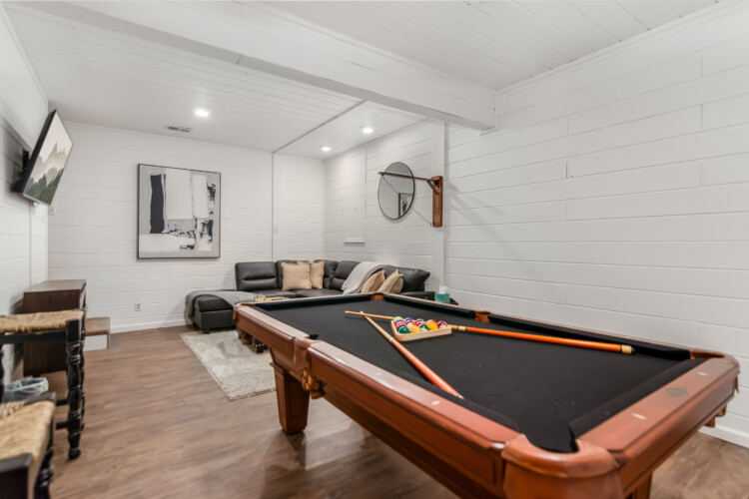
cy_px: 250
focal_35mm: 16
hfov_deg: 95.0
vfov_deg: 72.1
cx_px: 374
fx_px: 343
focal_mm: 11
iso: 720
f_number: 2.8
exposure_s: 1/60
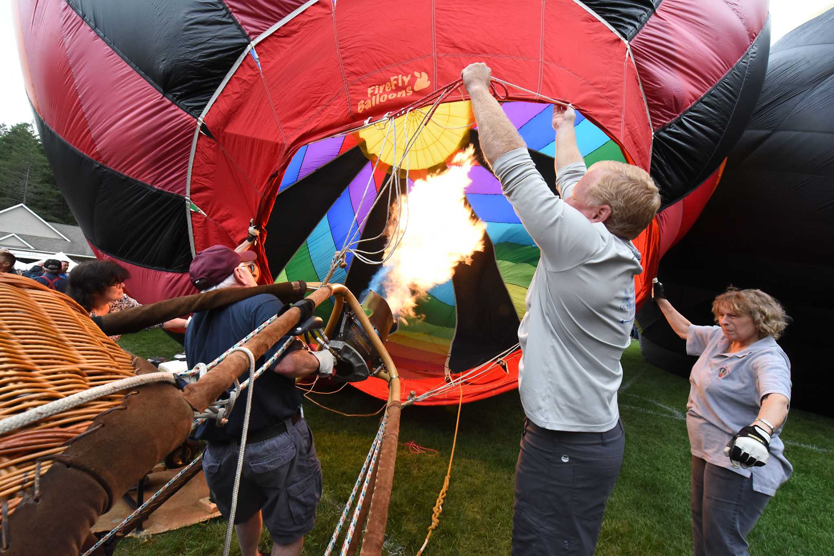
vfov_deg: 81.3
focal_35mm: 14
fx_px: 324
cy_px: 278
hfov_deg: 104.2
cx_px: 417
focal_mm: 14
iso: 4000
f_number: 11
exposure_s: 1/125
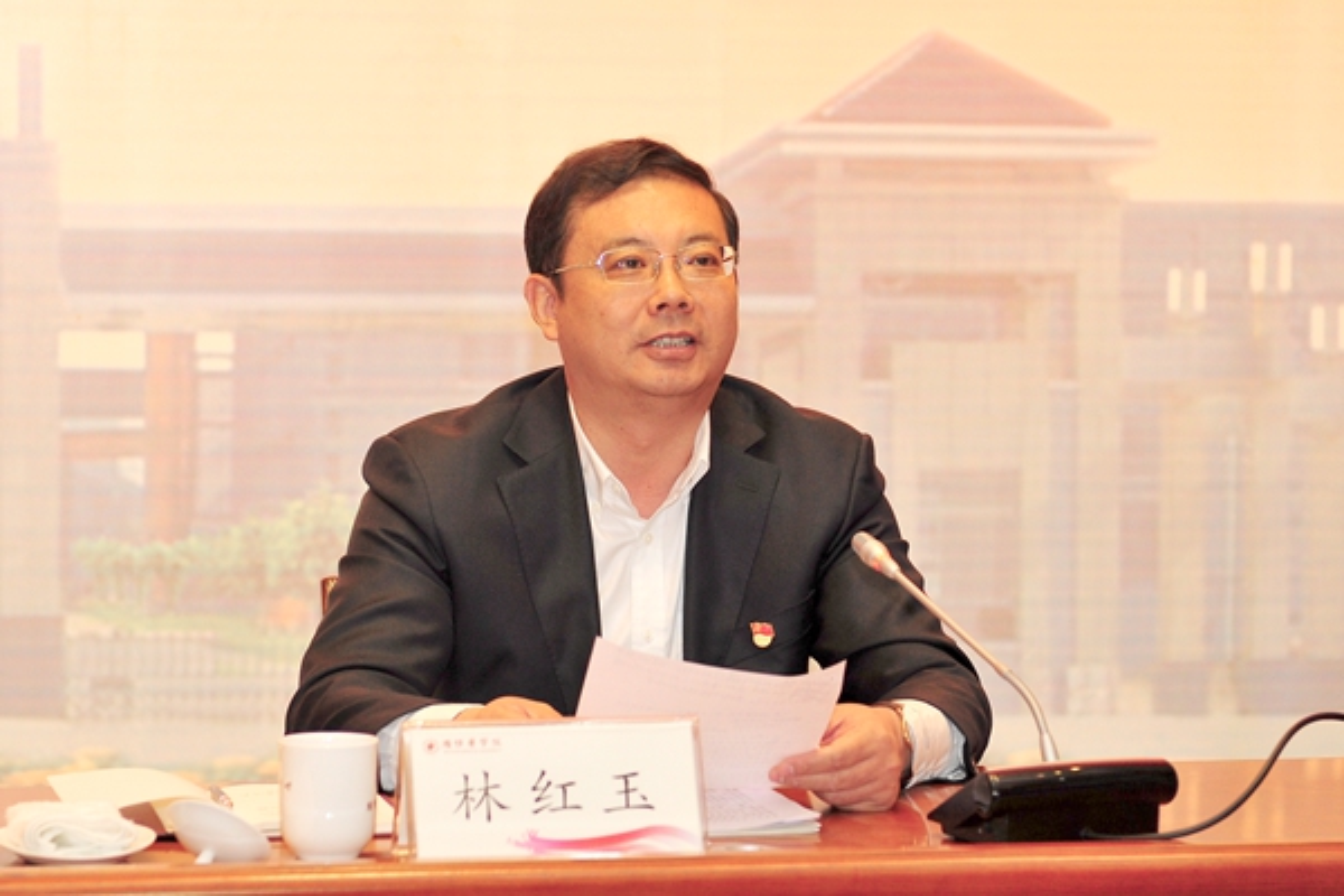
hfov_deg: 28.8
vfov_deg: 19.5
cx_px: 672
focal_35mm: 70
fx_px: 2613
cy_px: 448
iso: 800
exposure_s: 1/160
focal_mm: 70
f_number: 3.5
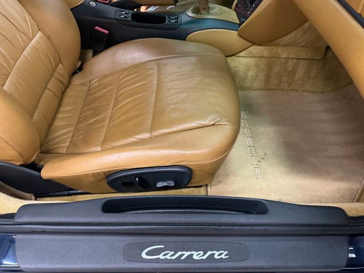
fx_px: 252
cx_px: 182
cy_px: 136
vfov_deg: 56.8
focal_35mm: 24
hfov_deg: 71.6
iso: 800
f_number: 1.78
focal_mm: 6.86
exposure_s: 1/40
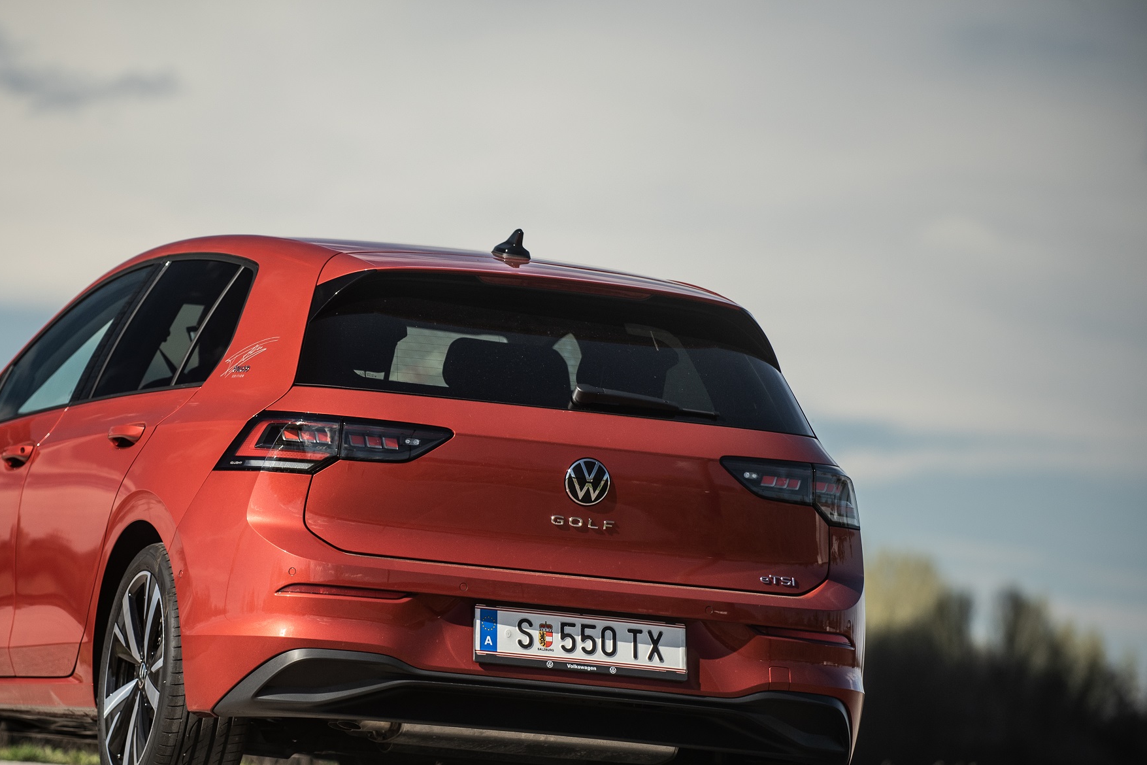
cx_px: 401
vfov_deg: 6.5
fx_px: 6754
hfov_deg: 9.7
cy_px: 484
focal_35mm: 212
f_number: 2.8
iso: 200
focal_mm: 155
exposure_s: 1/1600
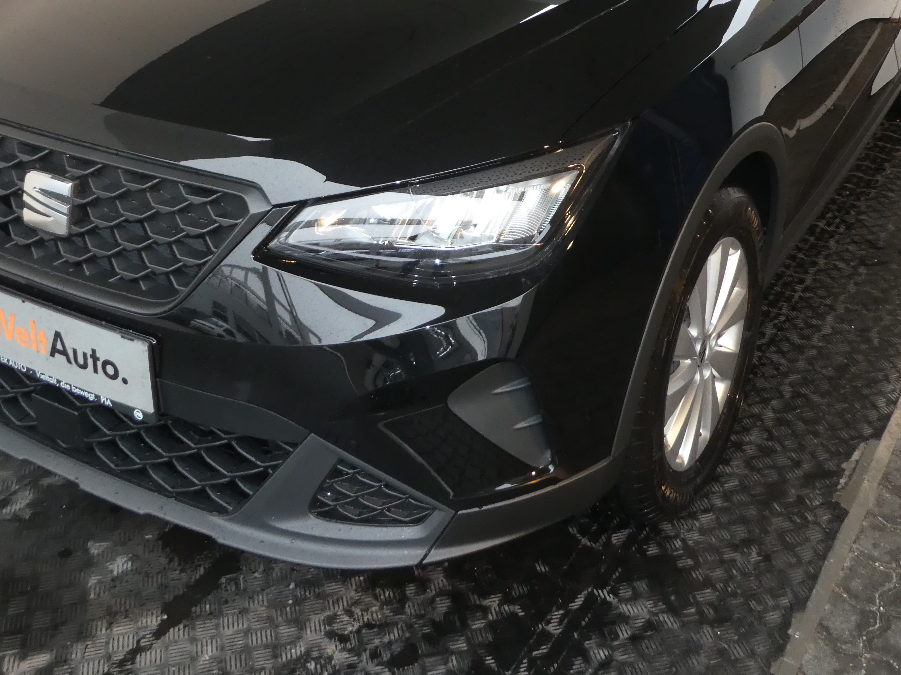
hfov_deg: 43.8
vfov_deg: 32.6
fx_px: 1119
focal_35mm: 43
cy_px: 124
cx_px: 476
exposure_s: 1/60
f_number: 3.3
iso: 320
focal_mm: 4.3
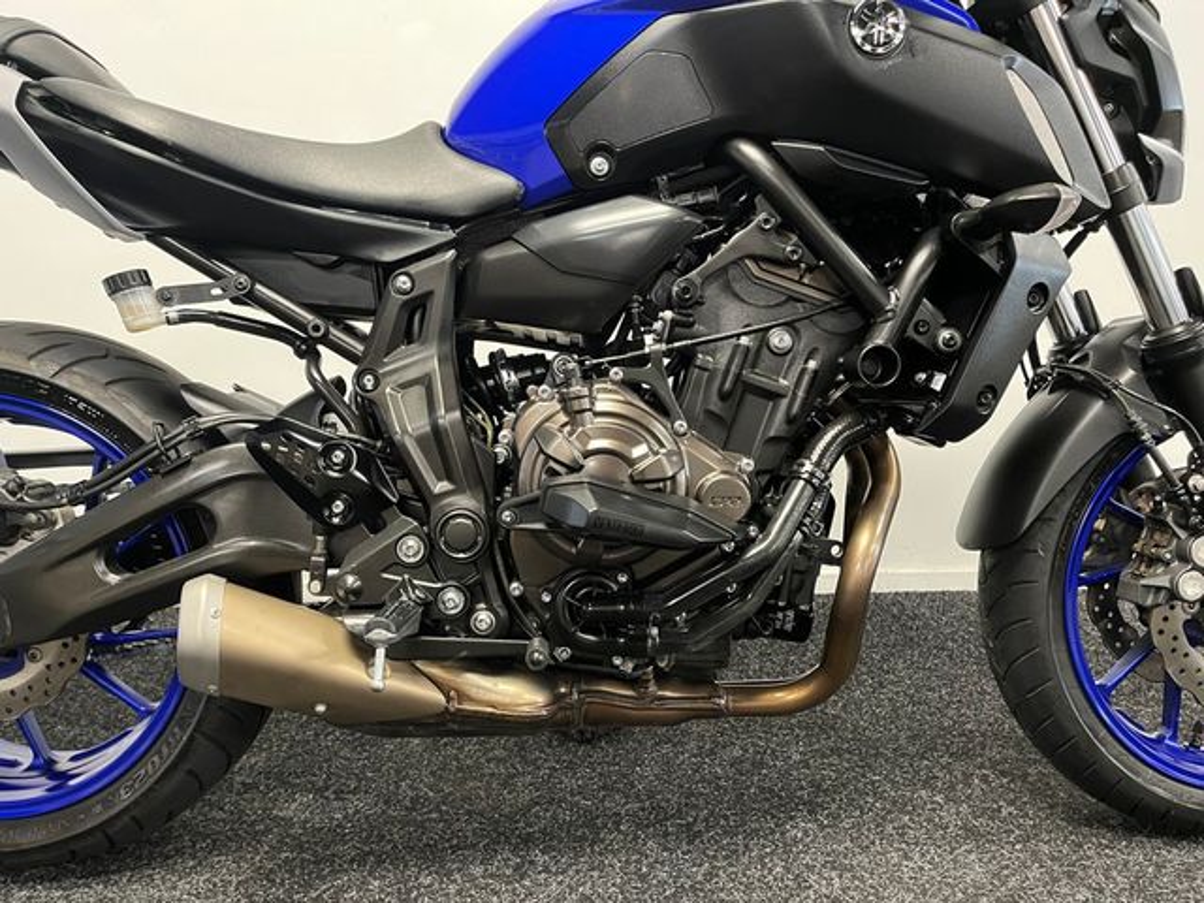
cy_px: 452
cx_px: 602
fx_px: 904
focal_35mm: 26
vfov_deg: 53.1
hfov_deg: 67.3
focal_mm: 5.1
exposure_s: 1/33
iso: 500
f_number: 1.6
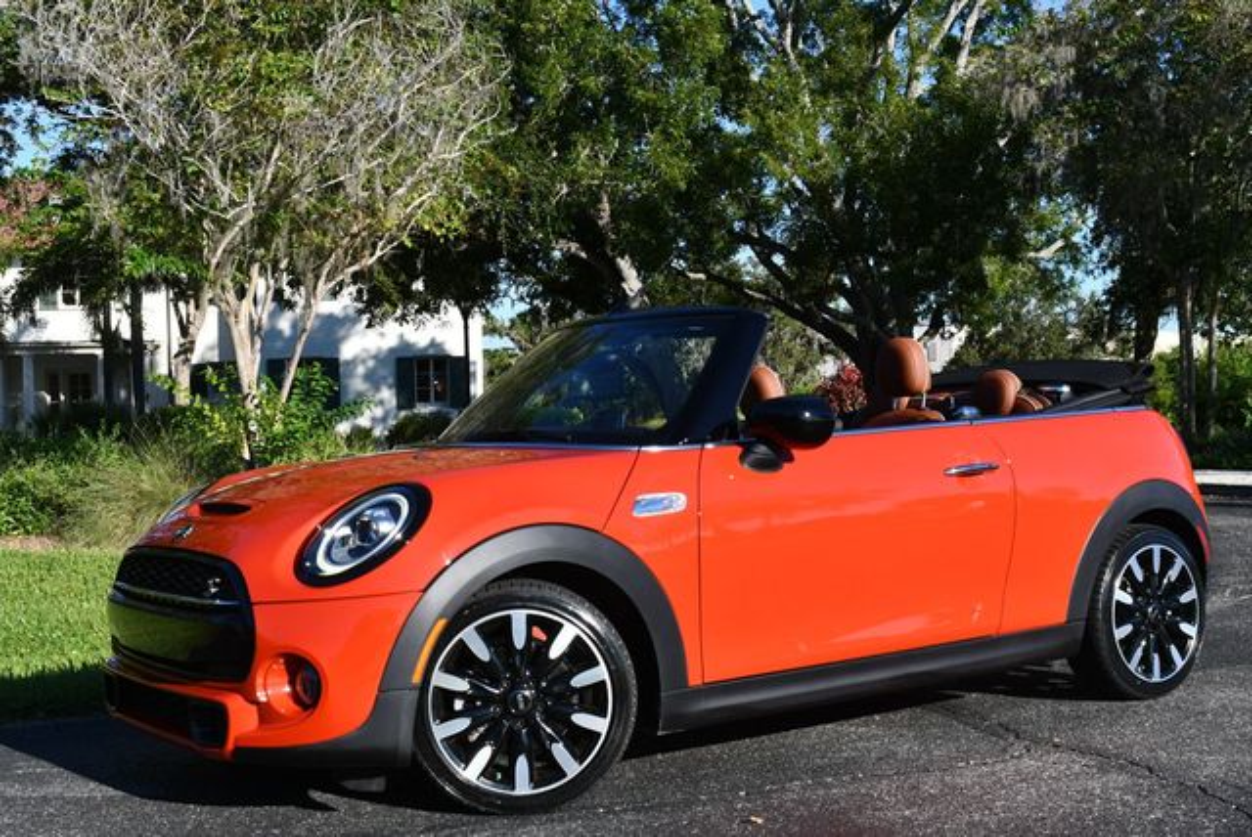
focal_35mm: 48
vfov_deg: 28.1
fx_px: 1671
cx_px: 626
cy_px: 418
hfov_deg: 41.1
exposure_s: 1/250
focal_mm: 24
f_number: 8
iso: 100
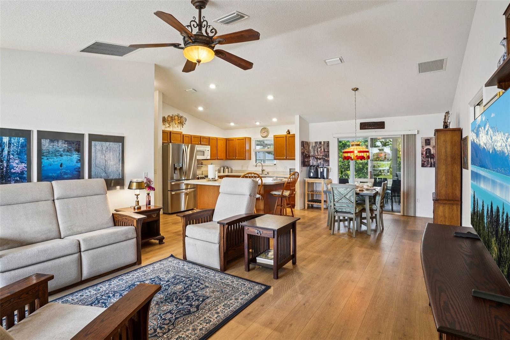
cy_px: 170
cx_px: 255
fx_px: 241
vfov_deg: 70.4
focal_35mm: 17
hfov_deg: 93.3
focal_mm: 17
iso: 400
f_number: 9
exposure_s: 1/8
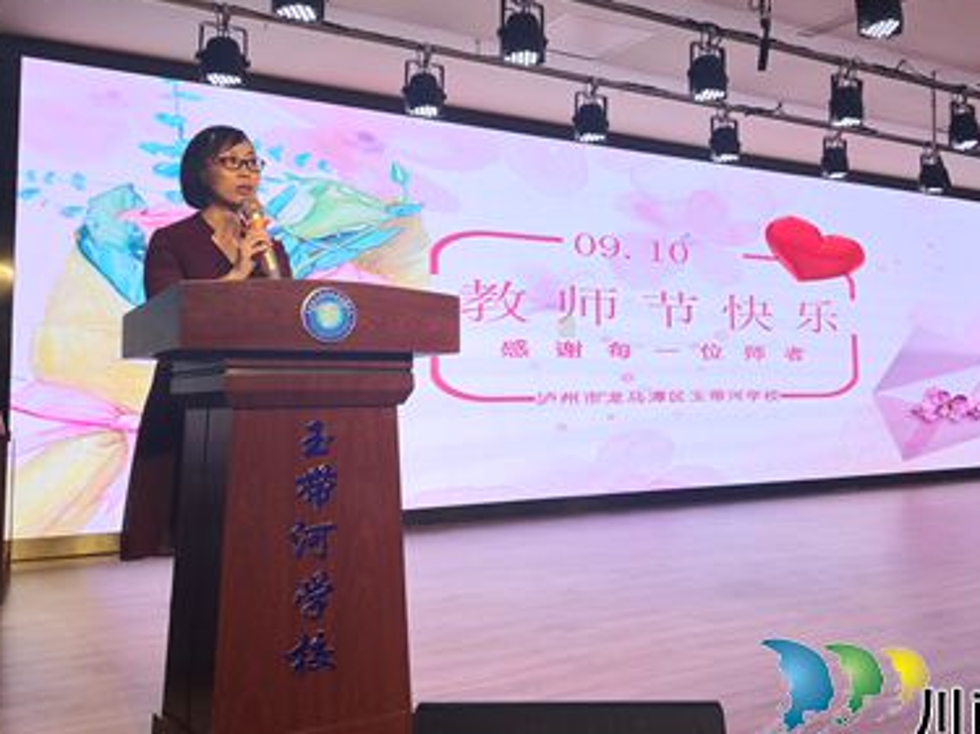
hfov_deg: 51.1
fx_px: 1019
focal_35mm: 36
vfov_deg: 39.5
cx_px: 572
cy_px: 304
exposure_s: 1/115
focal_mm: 3.95
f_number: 1.6
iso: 50
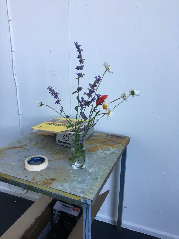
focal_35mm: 29
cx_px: 90
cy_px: 120
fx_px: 200
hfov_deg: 48.2
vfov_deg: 61.7
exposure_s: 1/33
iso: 40
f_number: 2.2
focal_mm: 4.15
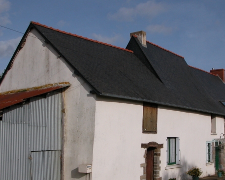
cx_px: 126
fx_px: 340
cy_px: 117
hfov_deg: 36.6
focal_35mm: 51
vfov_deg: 29.5
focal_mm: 8.9
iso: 100
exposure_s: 1/596
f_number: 8
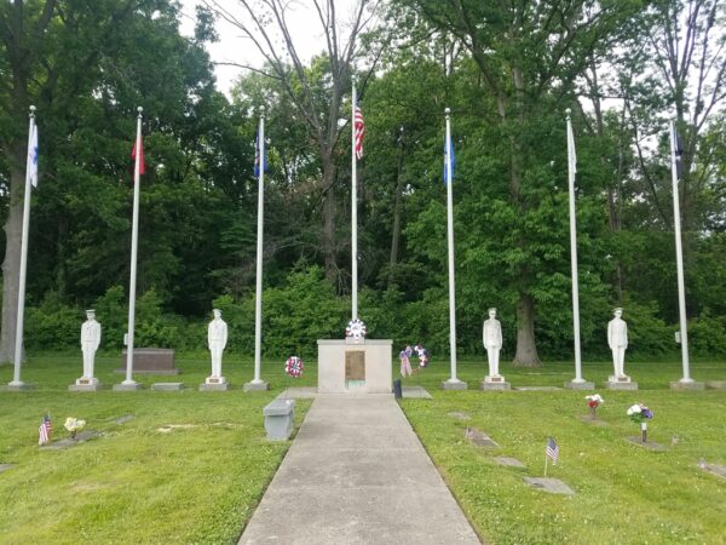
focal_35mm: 26
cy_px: 272
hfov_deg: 67.3
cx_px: 363
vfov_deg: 53.1
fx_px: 545
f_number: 1.7
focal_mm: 4.2
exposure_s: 1/377
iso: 50
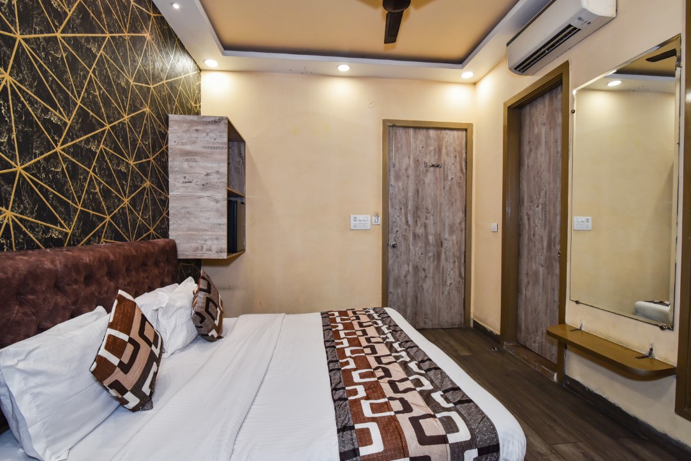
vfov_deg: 73.8
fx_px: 307
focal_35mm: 16
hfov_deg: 96.7
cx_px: 346
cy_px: 230
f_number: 8
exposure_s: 1/50
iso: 1000
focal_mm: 16
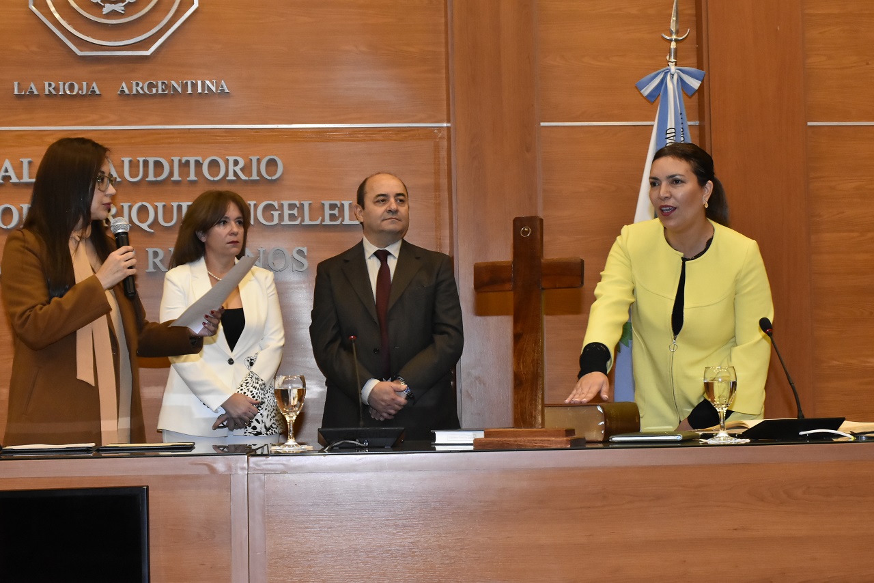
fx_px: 1530
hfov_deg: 31.9
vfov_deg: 21.6
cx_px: 437
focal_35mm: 63
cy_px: 292
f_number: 9
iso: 3200
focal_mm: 42
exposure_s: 1/80
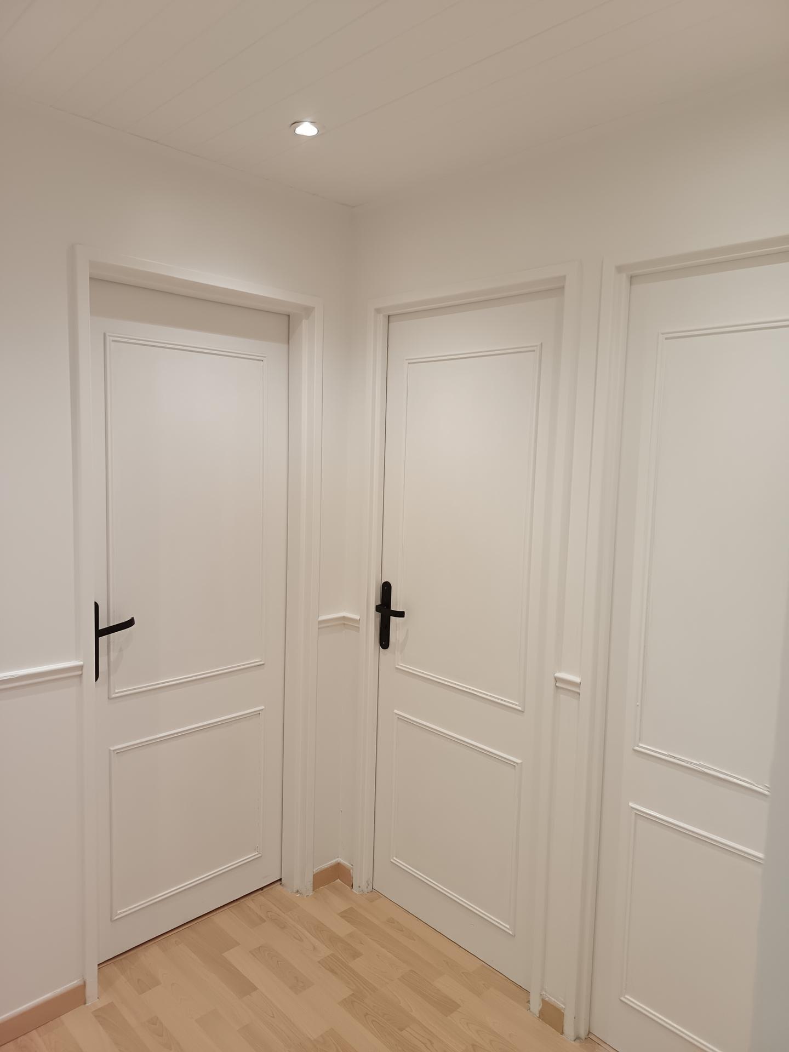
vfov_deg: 71.6
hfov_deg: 56.8
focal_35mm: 24
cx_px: 394
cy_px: 526
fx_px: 729
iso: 645
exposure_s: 1/50
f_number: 1.75
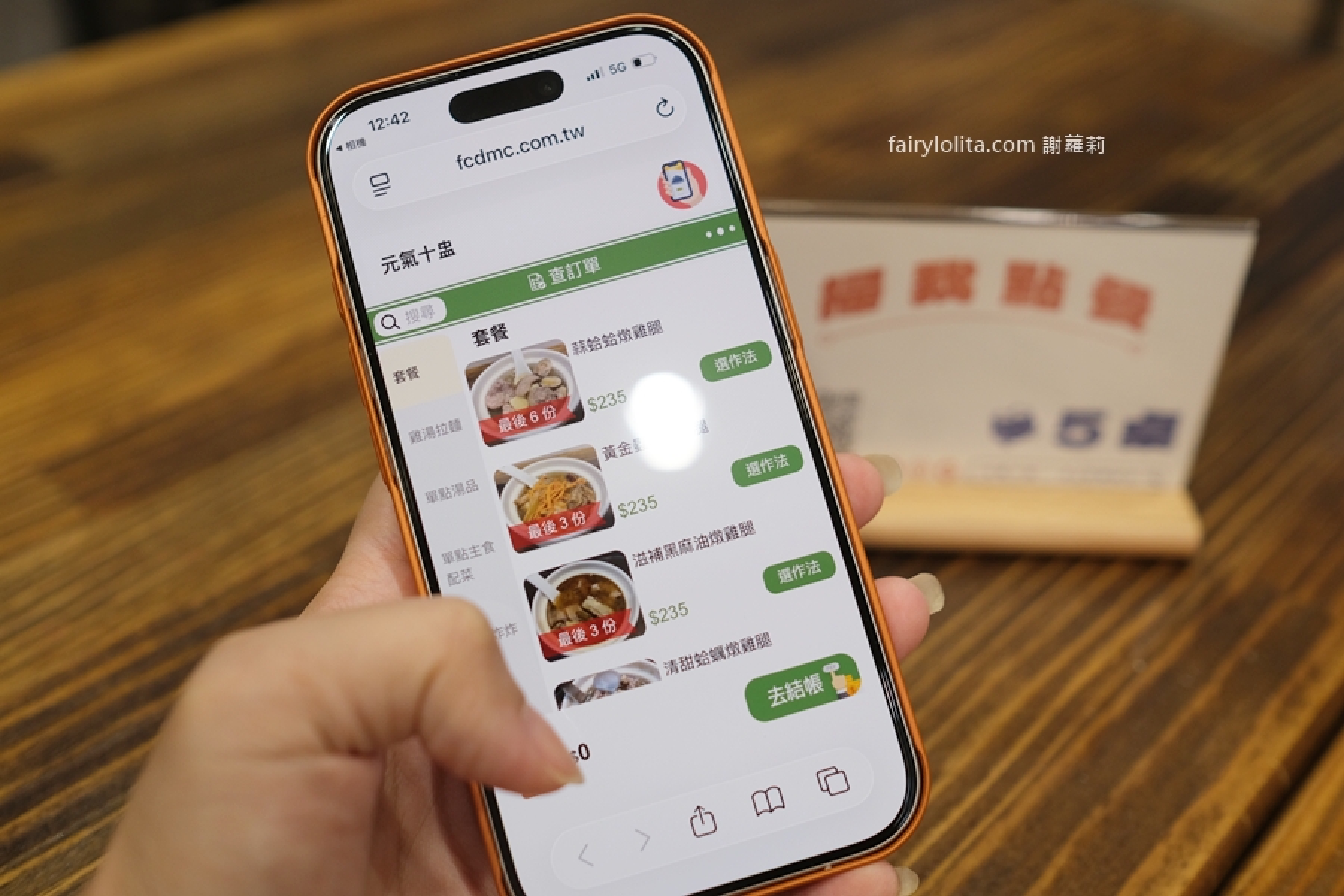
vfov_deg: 37.9
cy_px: 448
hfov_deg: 54.4
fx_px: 1307
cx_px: 672
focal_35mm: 35
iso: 800
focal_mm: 23
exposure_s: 1/160
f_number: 2.8
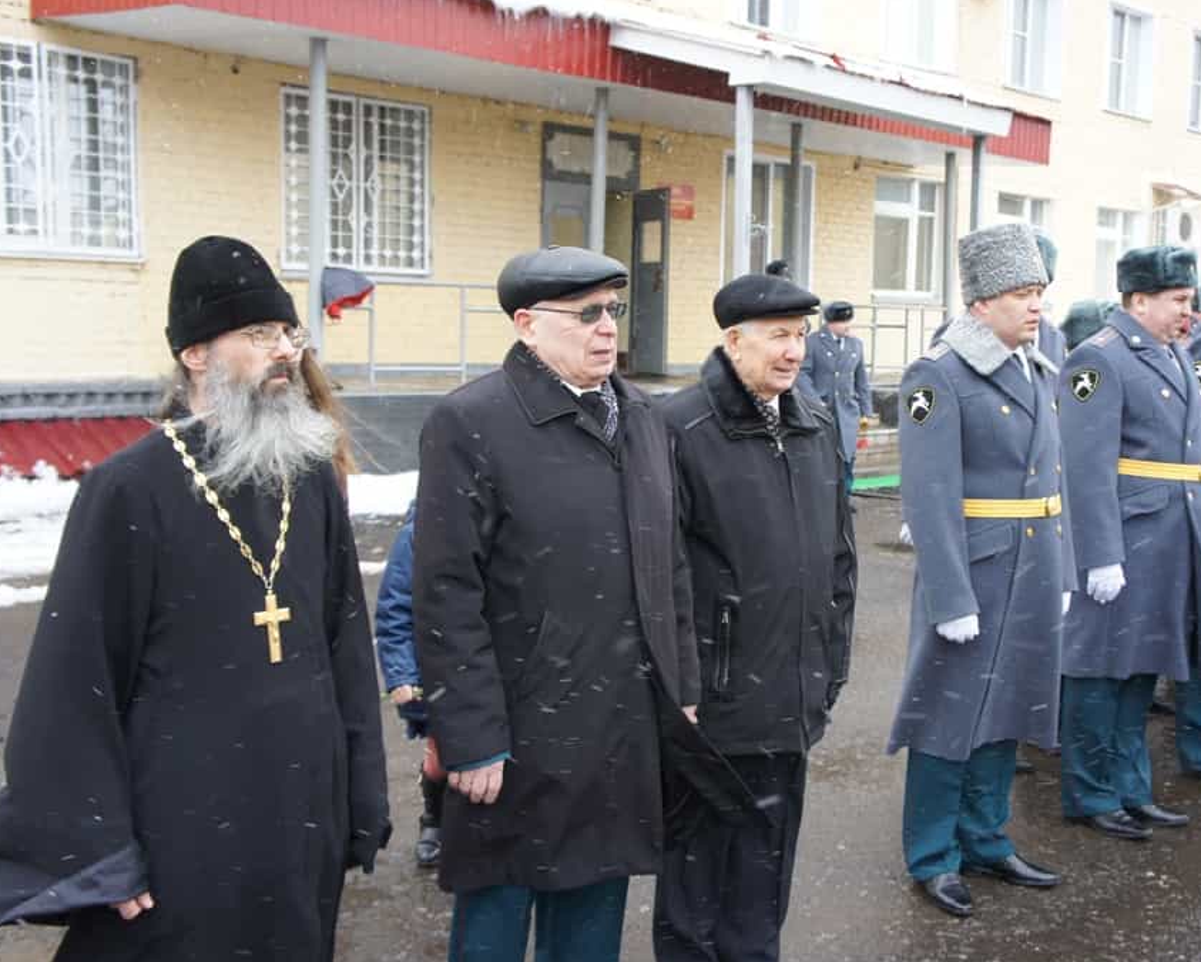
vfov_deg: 36.5
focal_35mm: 41
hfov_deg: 44.6
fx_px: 1458
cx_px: 697
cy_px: 481
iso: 200
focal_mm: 24
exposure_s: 1/125
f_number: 4.5
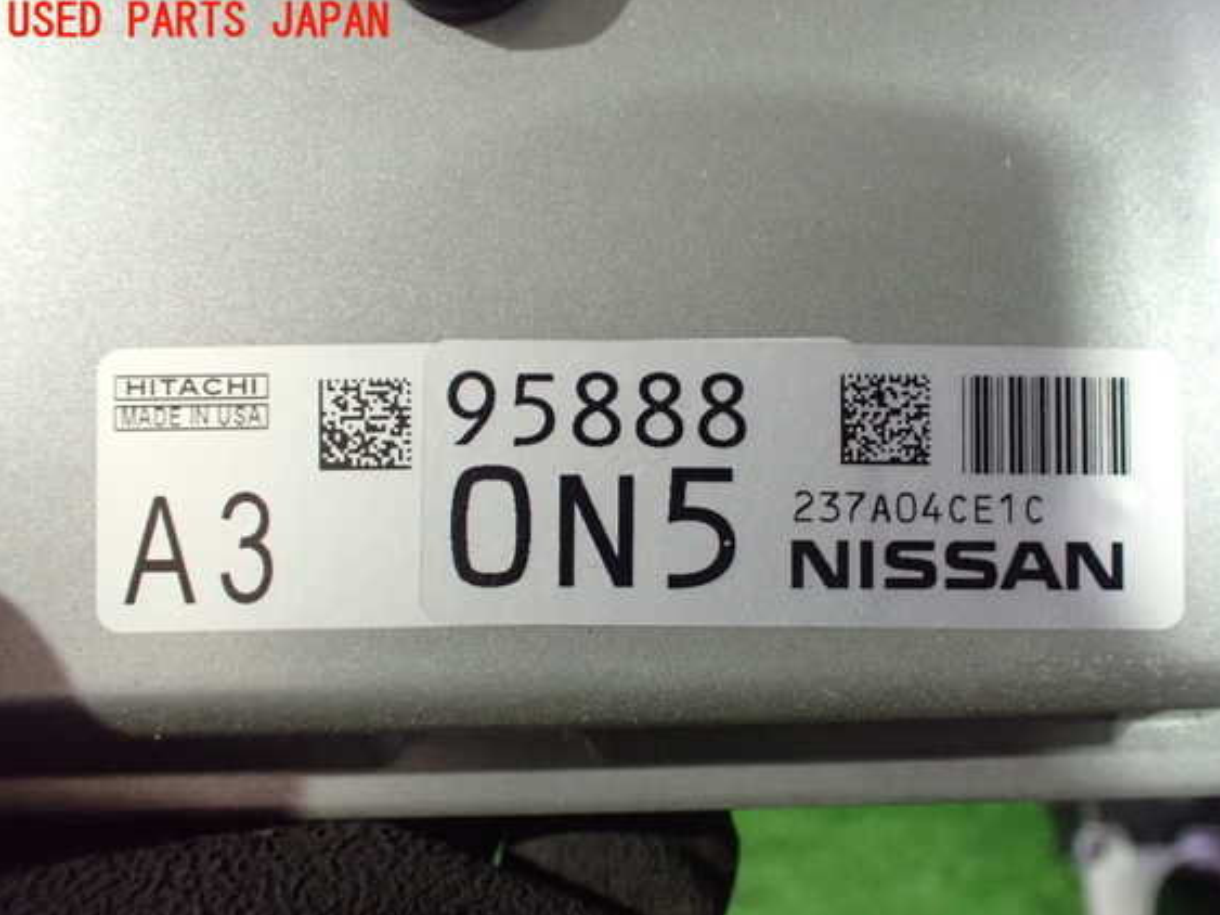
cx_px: 646
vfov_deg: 44.1
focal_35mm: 32
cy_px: 484
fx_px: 1128
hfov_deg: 56.8
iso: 1250
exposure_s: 1/30
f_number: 2.3
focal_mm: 5.4
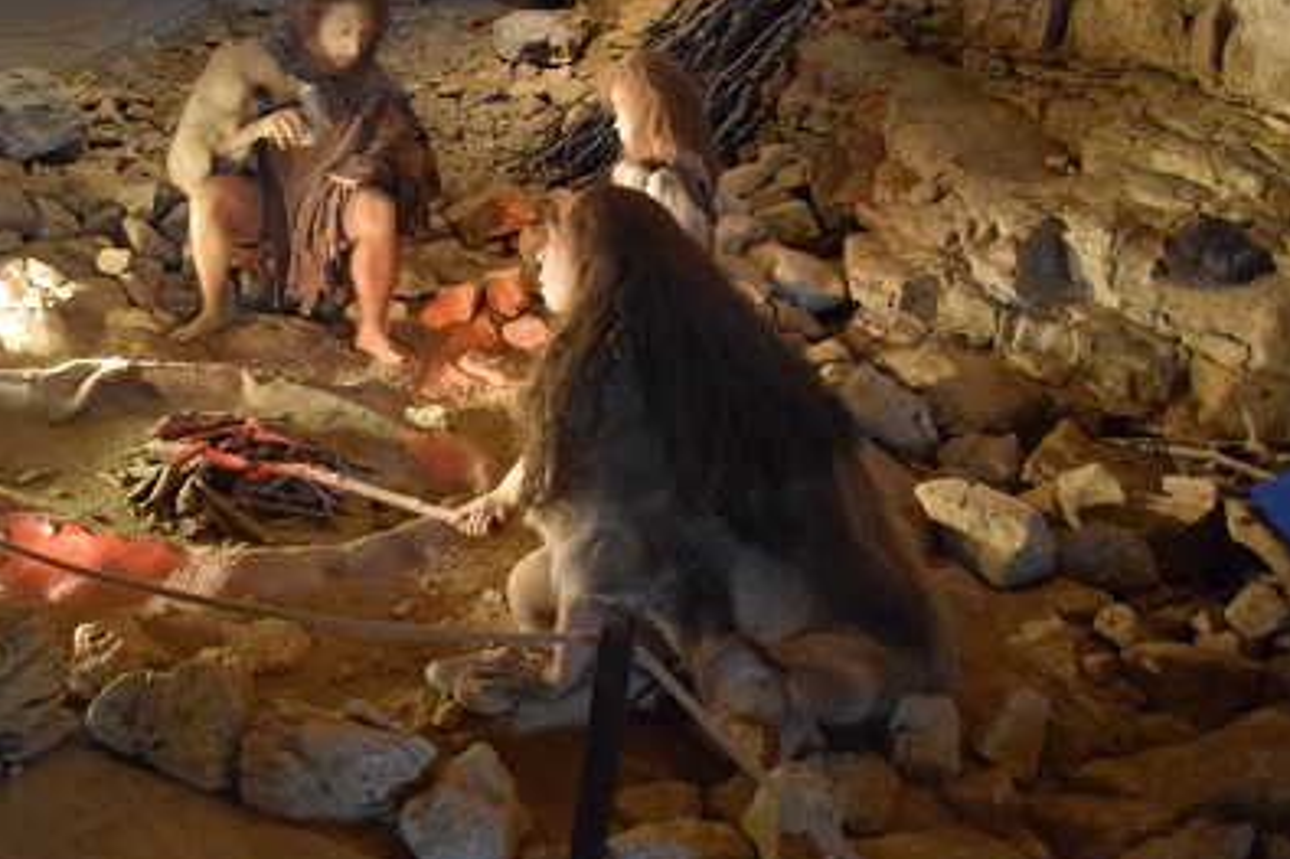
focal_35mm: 41
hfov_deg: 46.0
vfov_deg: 32.6
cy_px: 412
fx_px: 1468
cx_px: 349
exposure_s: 1/60
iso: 6400
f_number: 3.5
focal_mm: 18
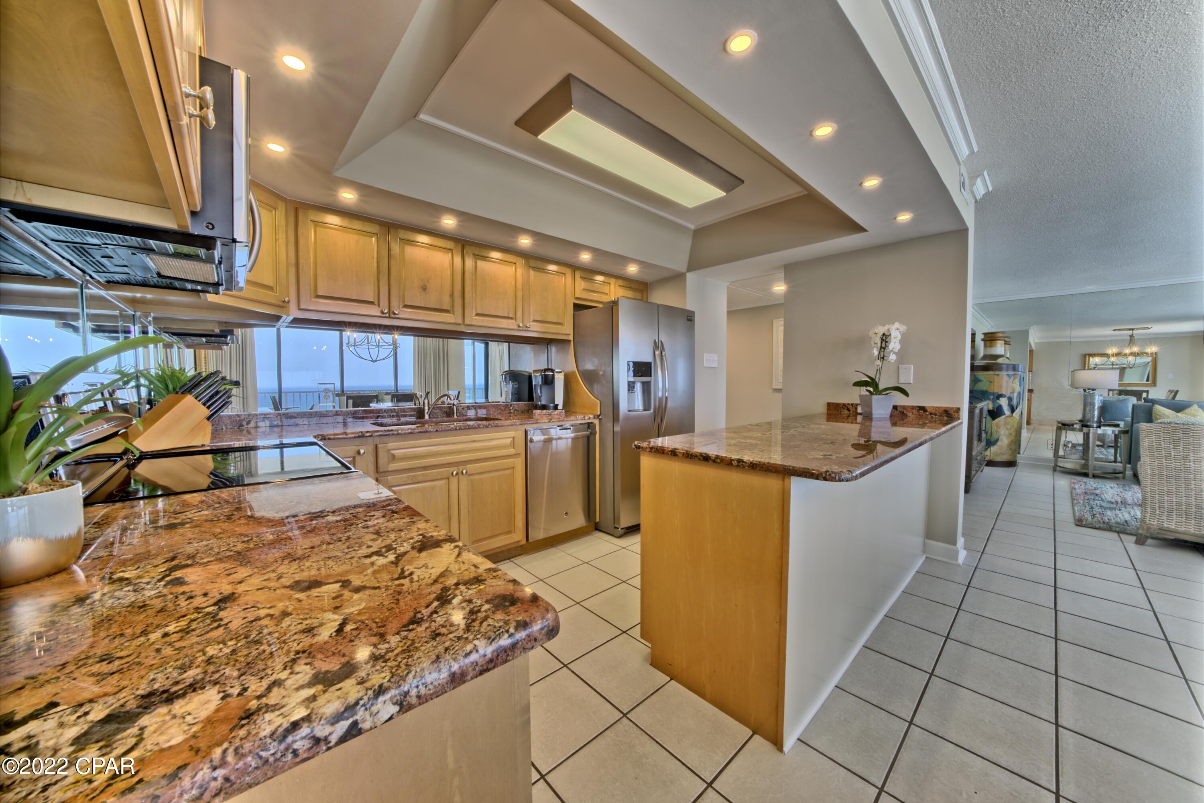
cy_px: 402
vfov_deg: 90.0
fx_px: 401
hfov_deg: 112.6
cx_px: 602
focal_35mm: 12
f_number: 19
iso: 200
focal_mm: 12
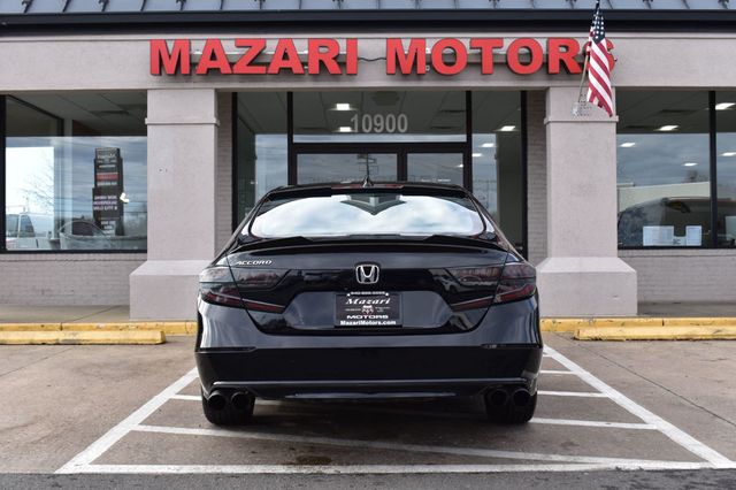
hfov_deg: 46.4
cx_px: 368
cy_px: 245
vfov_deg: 31.9
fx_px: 858
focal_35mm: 42
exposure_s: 1/200
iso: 400
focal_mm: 28
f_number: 10
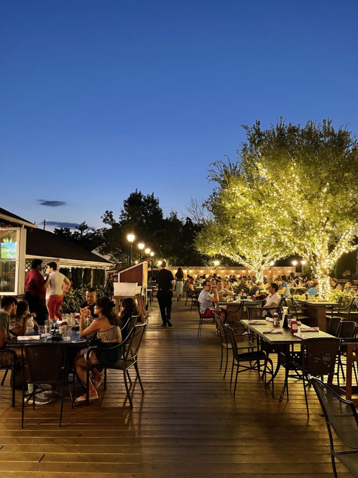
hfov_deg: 53.1
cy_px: 239
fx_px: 359
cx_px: 179
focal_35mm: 26
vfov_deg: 67.3
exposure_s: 1/30
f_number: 1.6
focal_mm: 5.1
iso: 500
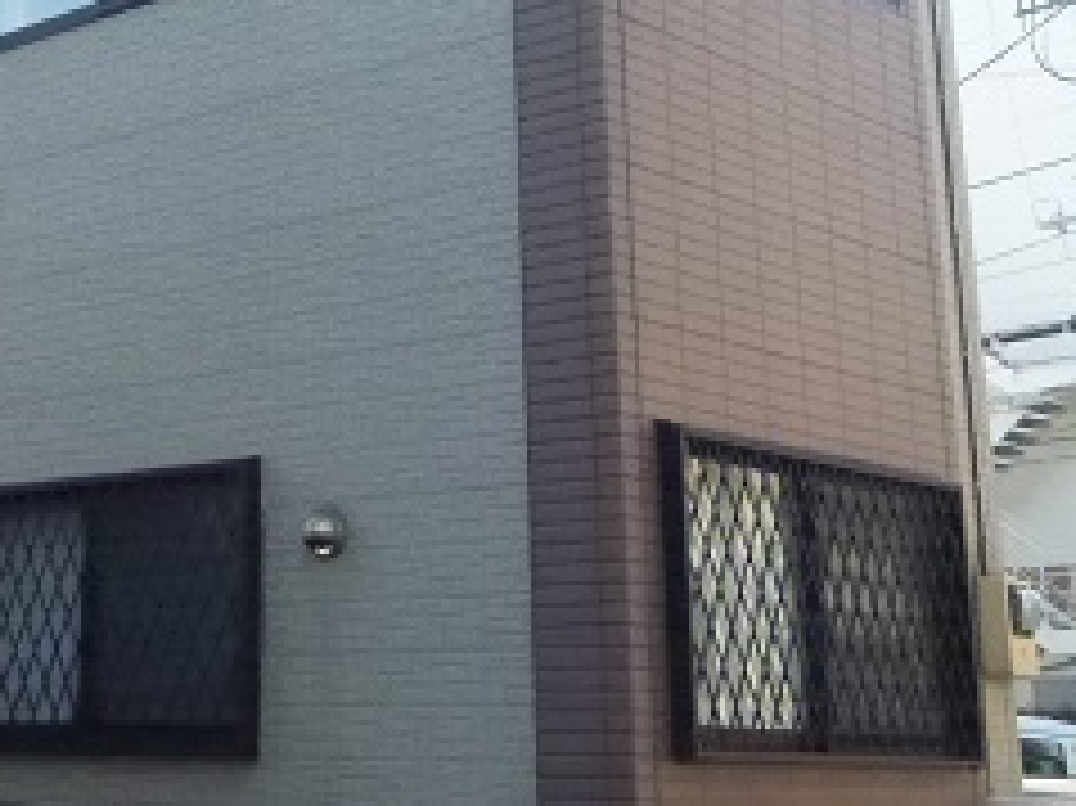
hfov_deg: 27.7
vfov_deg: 21.1
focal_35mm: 68
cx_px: 149
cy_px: 72
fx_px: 2113
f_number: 10
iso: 1600
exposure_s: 1/400
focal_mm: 5.2
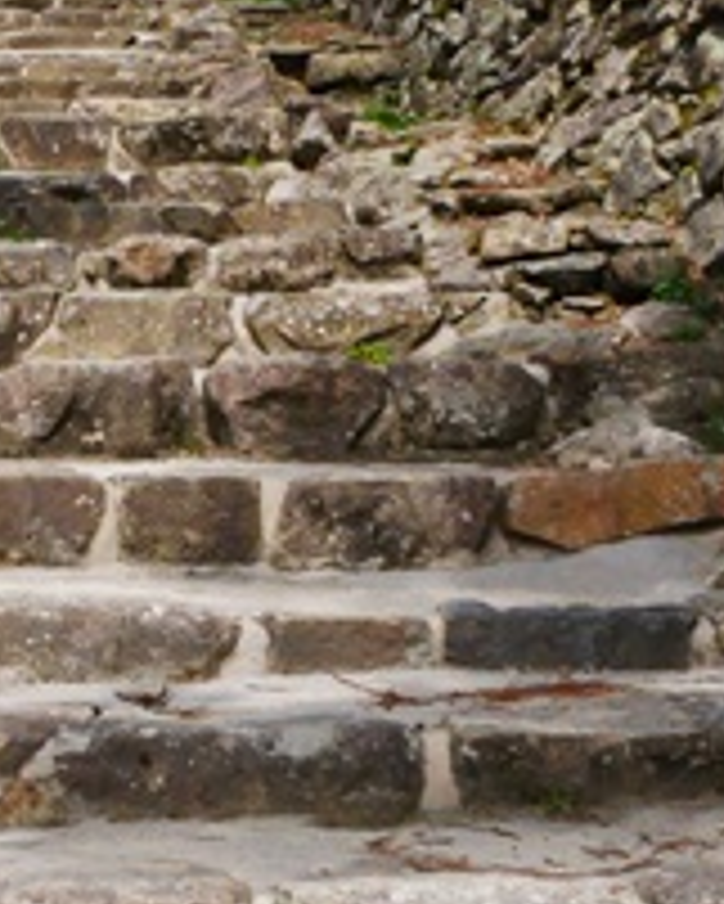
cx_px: -171
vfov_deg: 17.1
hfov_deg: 13.4
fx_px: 2998
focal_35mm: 112
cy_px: 445
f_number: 16
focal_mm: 18
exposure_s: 1/400
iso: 800
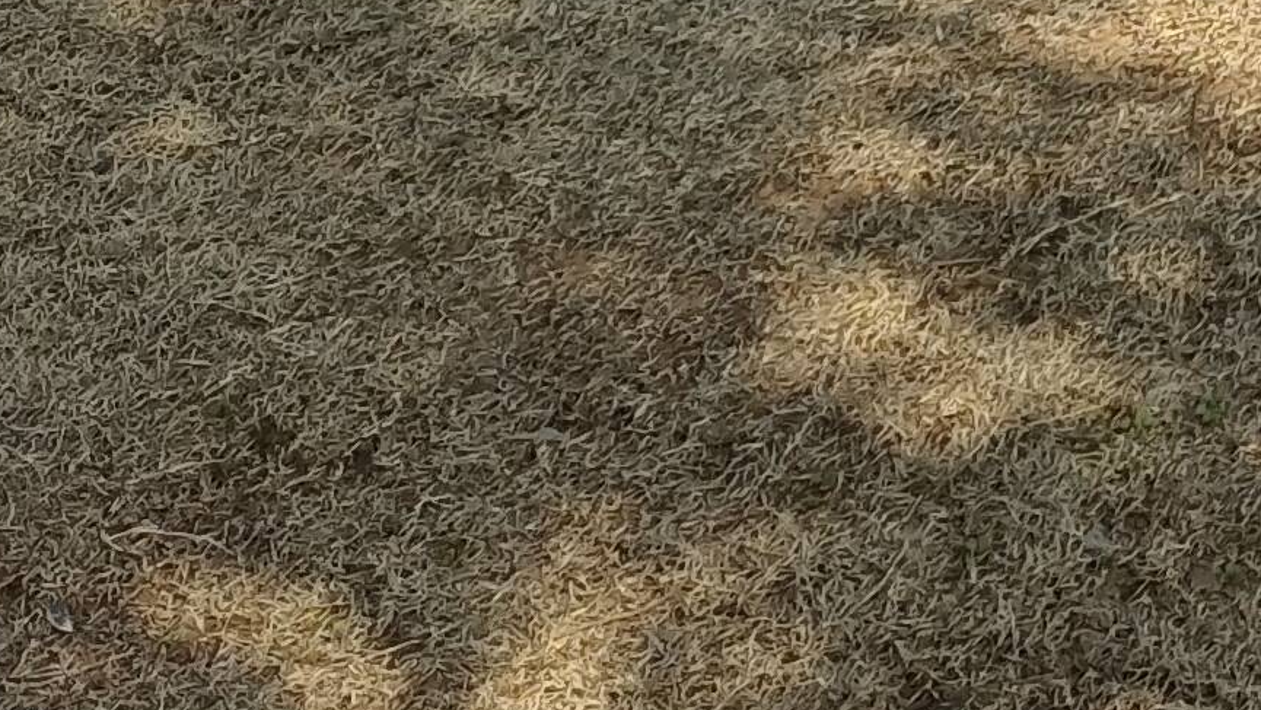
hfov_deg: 14.9
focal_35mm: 131
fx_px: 4381
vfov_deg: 7.7
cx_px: 2026
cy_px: -1649
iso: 100
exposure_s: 1/731
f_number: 1.8
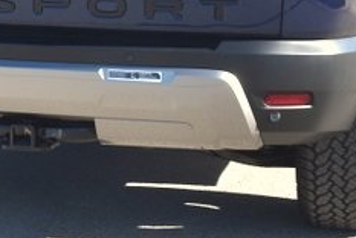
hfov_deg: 11.3
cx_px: 105
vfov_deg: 7.5
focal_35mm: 181
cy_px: -68
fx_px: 1792
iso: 200
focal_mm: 44
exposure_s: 1/250
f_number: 8
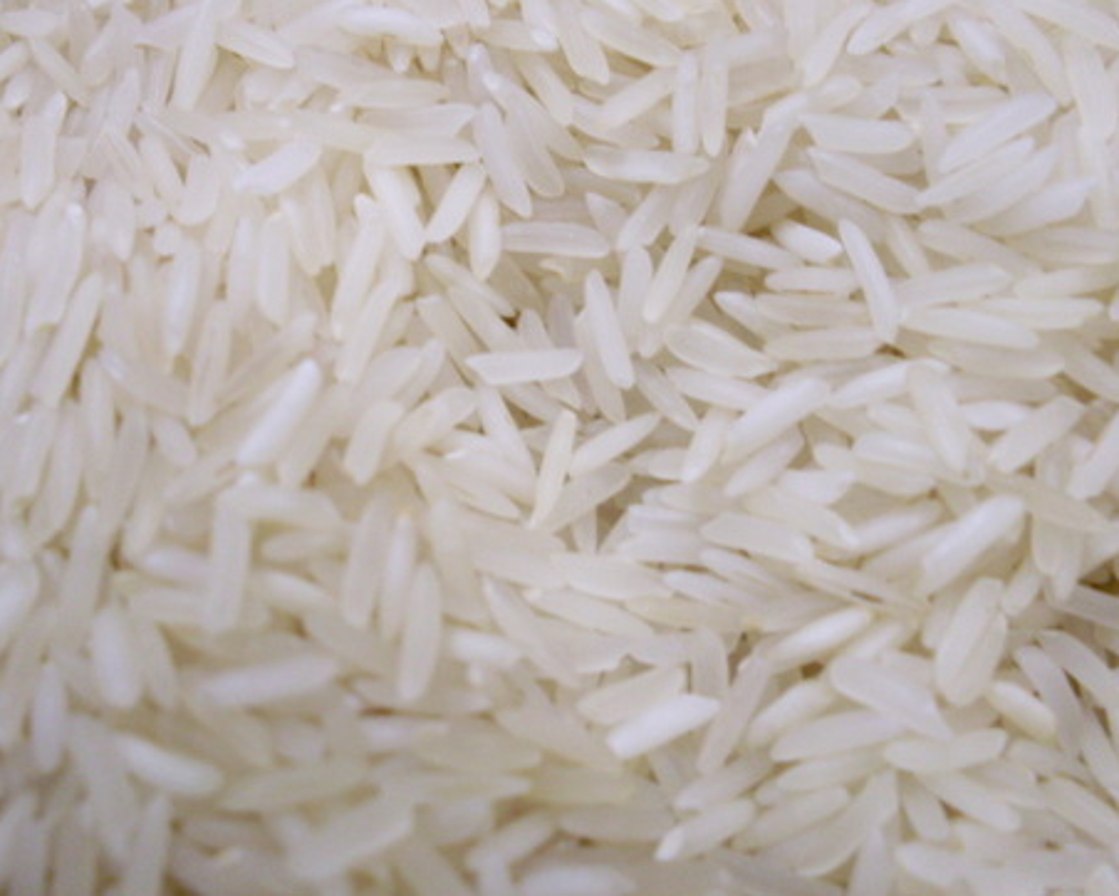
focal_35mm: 41
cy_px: 439
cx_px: 555
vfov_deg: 36.5
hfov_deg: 44.8
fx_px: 1358
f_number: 2.8
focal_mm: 6.3
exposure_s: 1/10
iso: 200
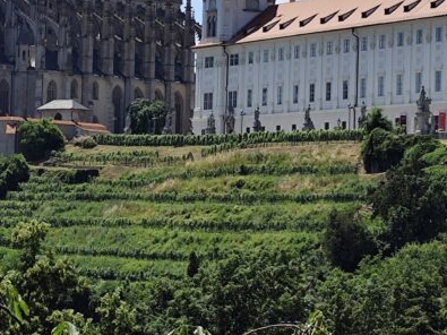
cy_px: 52
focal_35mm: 181
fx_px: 2337
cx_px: 119
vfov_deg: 8.2
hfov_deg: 10.9
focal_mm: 6.19
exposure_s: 1/1882
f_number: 1.65
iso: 50
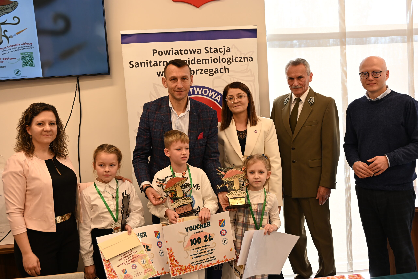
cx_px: 209
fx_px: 488
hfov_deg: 46.4
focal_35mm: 42
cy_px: 140
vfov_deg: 31.9
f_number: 5.6
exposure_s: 1/60
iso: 450
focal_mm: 42
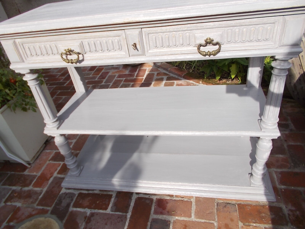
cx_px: 152
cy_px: 114
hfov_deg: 67.3
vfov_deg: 53.1
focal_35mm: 26
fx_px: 229
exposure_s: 1/500
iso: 80
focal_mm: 4.6
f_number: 3.2
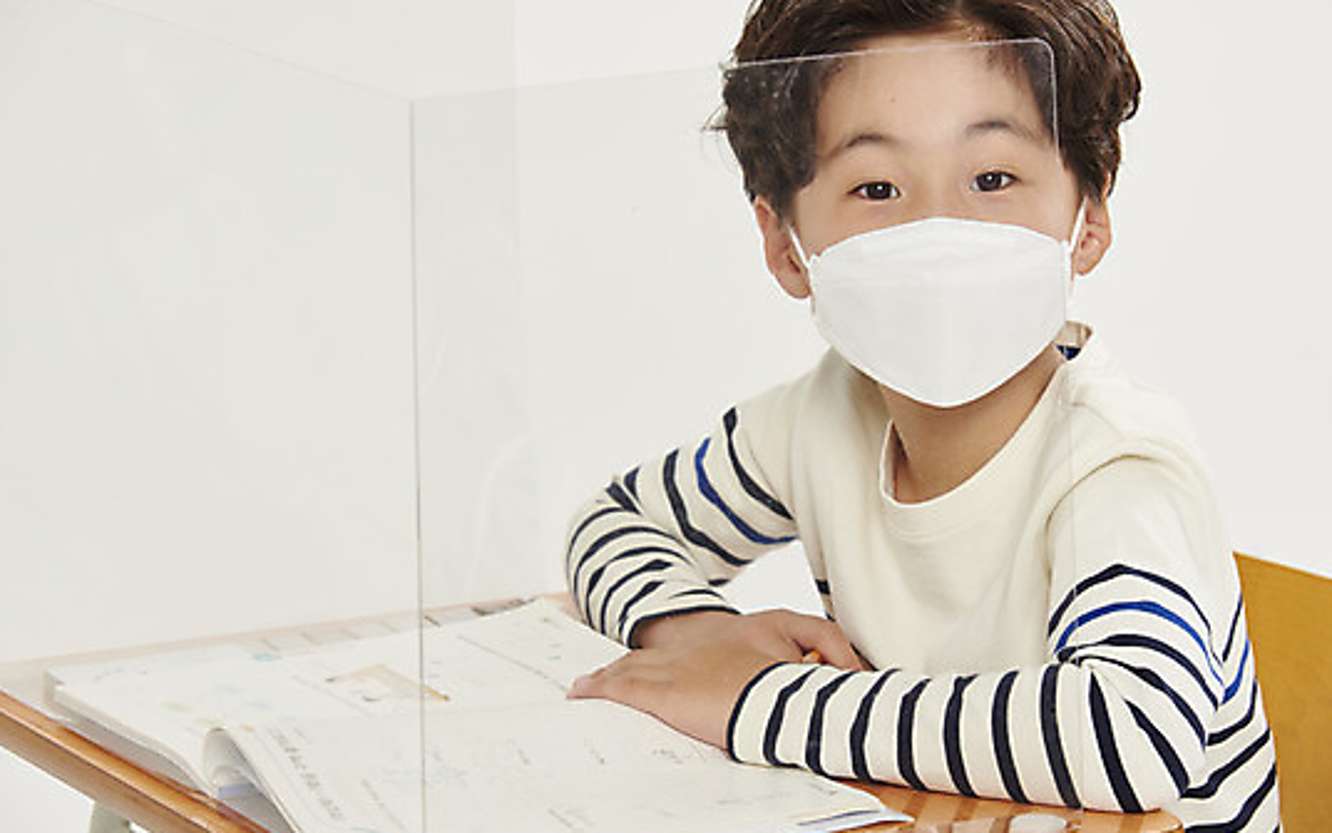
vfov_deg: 7.0
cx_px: 692
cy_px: 420
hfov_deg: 11.1
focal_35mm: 188
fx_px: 6825
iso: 125
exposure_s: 1/125
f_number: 8
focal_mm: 165
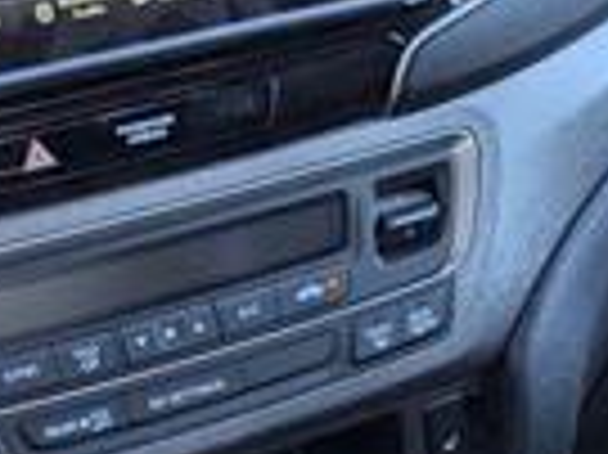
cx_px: 793
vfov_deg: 12.9
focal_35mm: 114
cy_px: 378
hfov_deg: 16.3
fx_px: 2001
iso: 134
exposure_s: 1/714
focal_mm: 6.9
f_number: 1.68
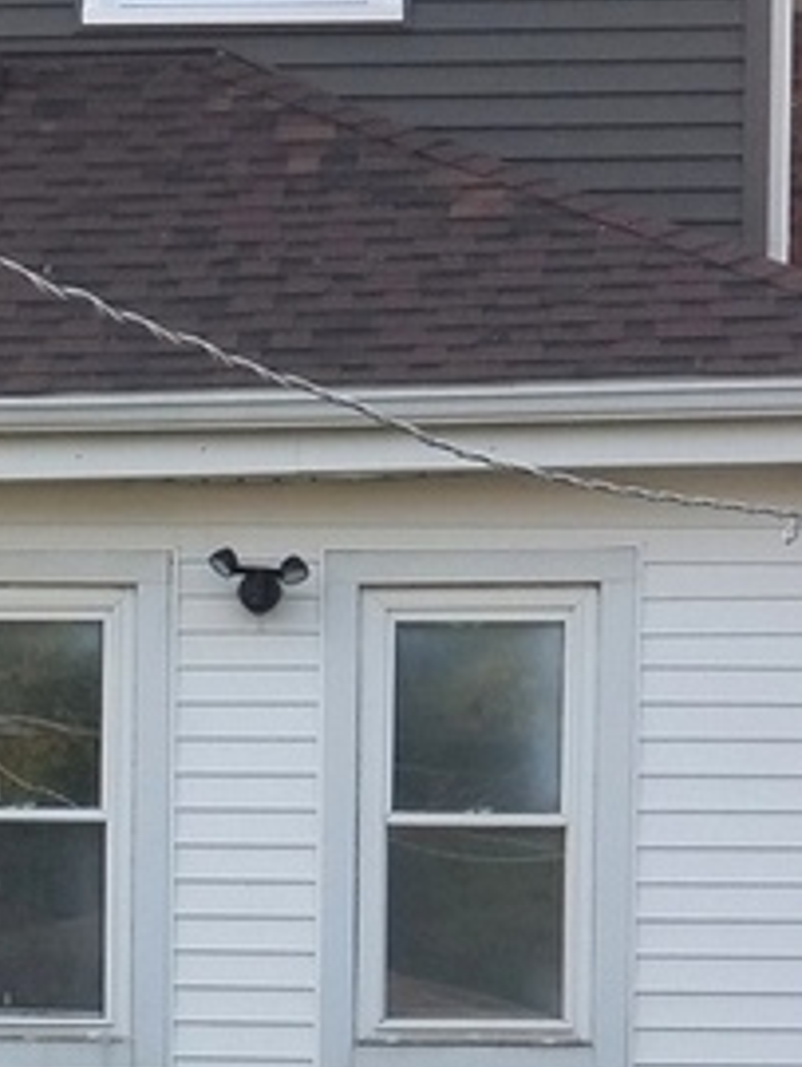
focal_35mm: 208
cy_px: 1016
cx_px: -450
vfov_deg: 9.5
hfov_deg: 7.0
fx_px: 6415
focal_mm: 6
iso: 25
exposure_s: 1/265
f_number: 2.4
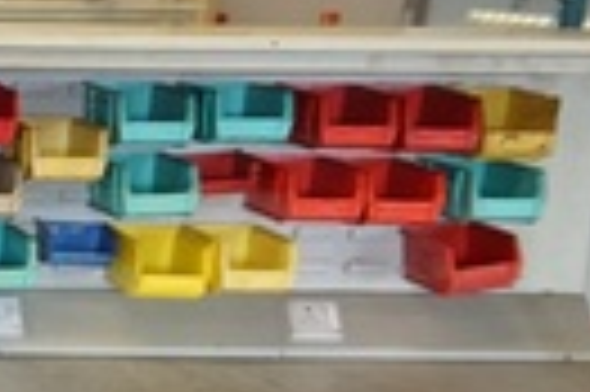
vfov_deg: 10.1
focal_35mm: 132
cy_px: 577
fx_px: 2161
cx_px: -608
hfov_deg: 13.3
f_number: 4
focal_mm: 16
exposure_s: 1/160
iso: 1250
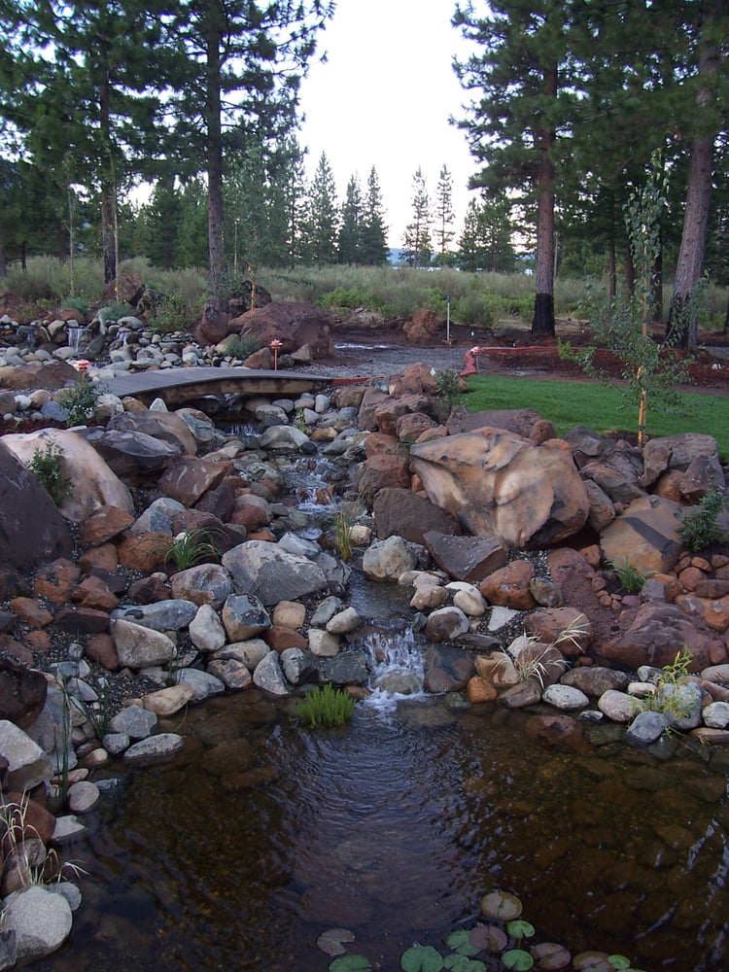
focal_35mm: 34
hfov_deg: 41.8
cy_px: 486
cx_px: 364
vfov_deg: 54.0
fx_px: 955
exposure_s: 1/60
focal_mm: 5.6
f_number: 2.7
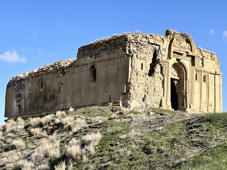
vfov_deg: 19.1
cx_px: 114
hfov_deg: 25.3
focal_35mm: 77
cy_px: 85
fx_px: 505
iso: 32
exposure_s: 1/630
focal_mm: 9
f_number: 2.8
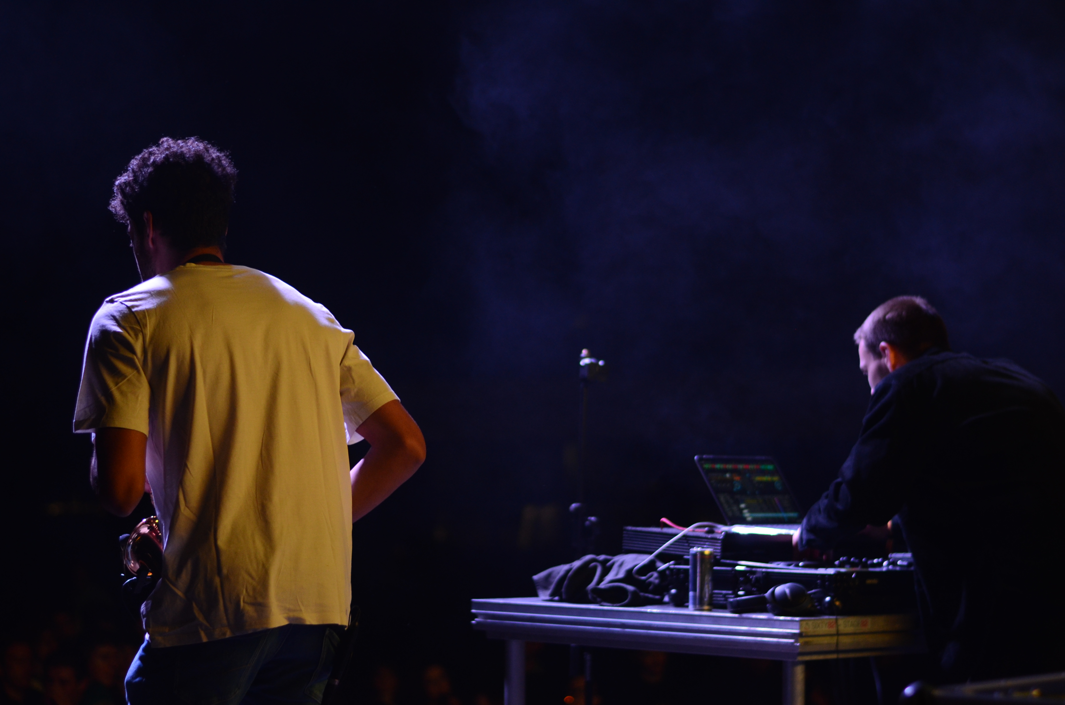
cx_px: 532
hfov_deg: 27.0
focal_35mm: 75
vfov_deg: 18.1
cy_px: 352
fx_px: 2214
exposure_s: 1/250
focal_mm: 50
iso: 800
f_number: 1.8
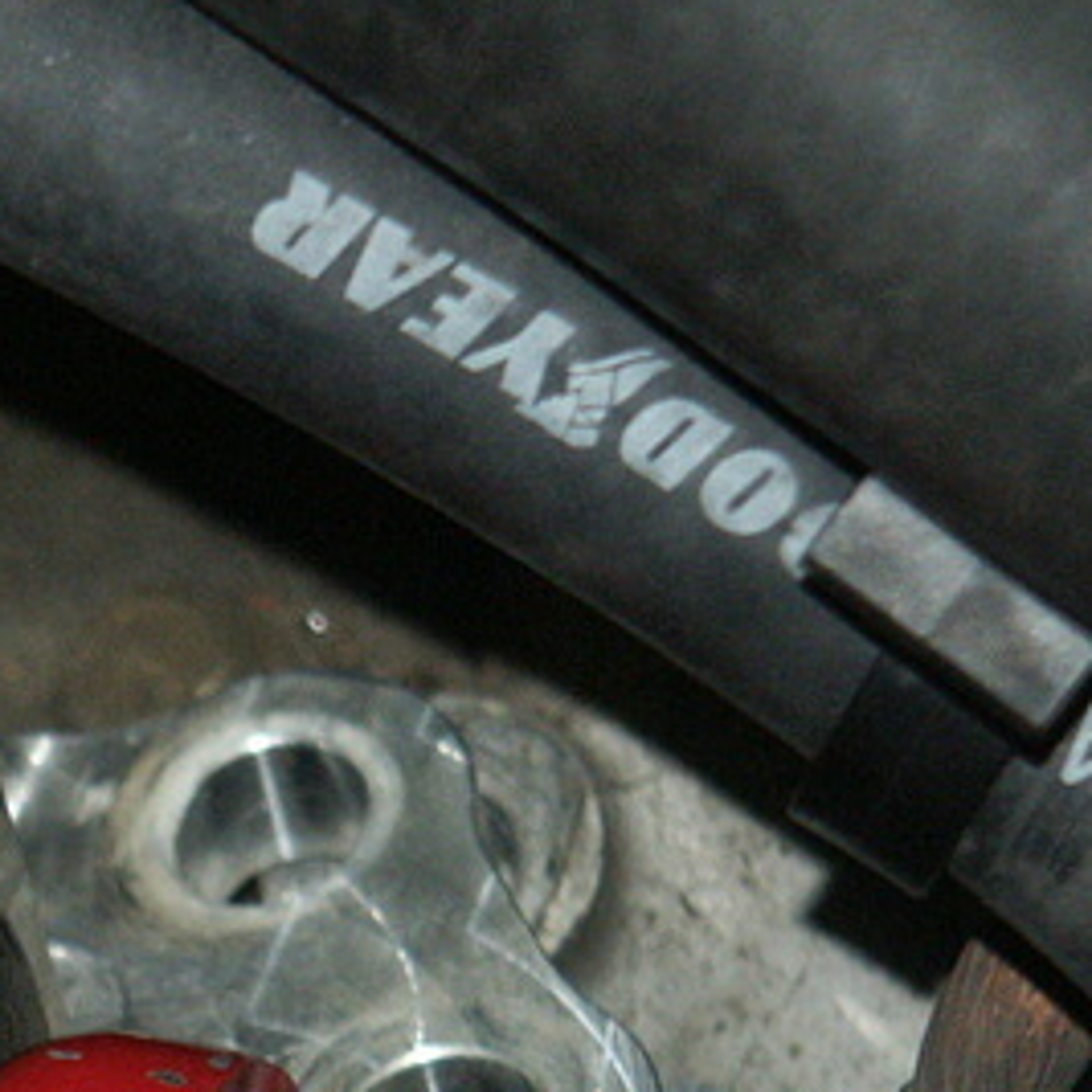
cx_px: -331
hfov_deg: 4.0
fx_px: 15597
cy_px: 1104
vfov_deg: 4.0
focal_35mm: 437
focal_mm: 41.71
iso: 200
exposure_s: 1/60
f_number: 3.5
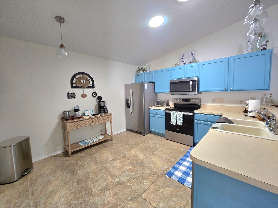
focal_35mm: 13
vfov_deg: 89.9
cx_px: 139
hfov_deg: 106.2
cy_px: 104
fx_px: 104
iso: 250
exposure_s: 1/60.2
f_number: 2.2
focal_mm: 2.2
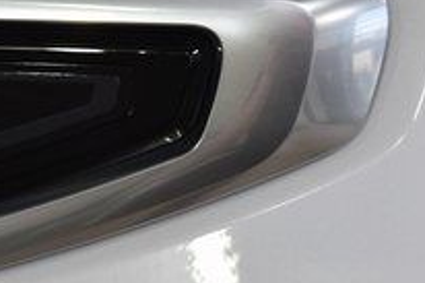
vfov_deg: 4.2
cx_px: -111
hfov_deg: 6.3
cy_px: 129
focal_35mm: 327
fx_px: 3857
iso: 1600
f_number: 5.6
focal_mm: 70
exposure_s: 1/125
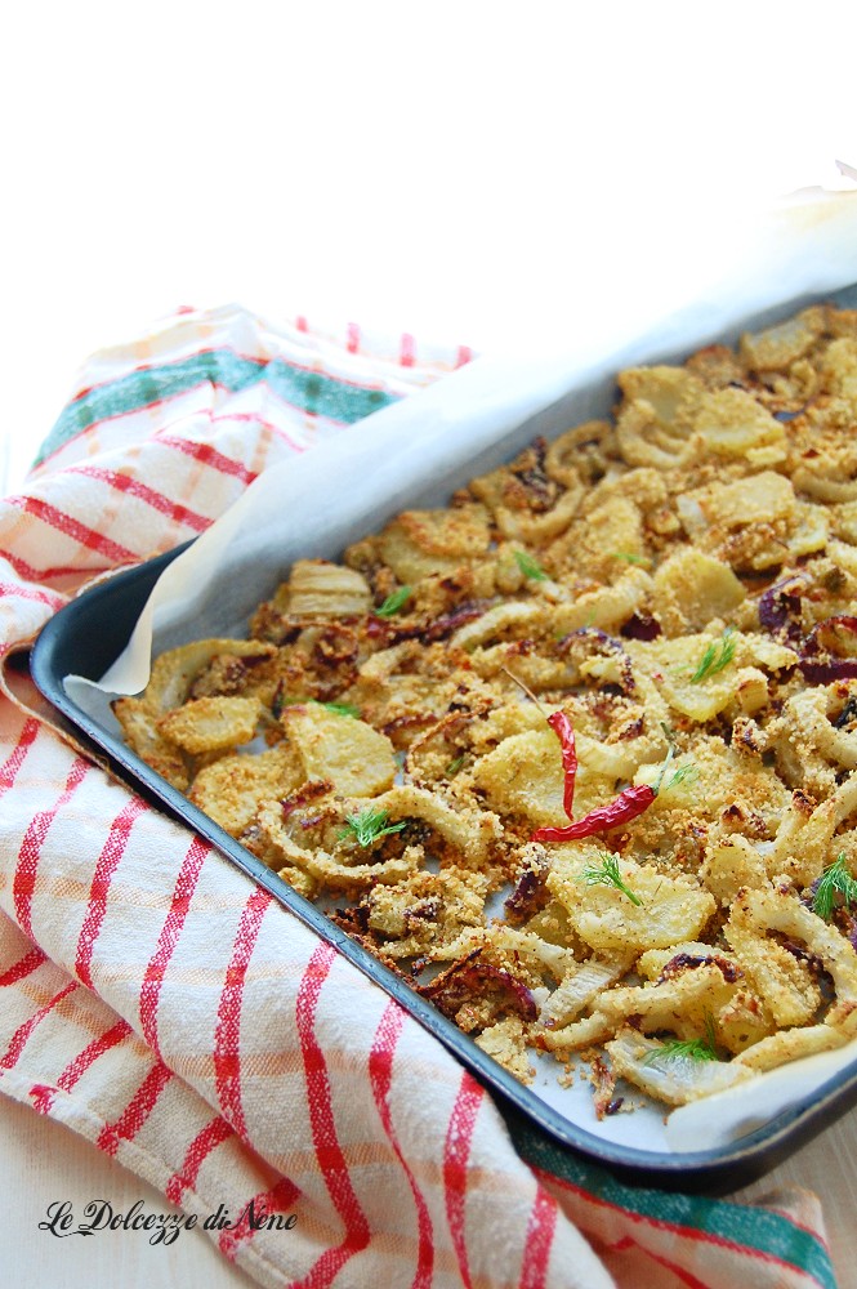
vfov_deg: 37.9
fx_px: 1878
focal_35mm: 52
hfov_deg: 25.7
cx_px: 428
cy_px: 644
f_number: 4.8
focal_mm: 35
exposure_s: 1/60
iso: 450
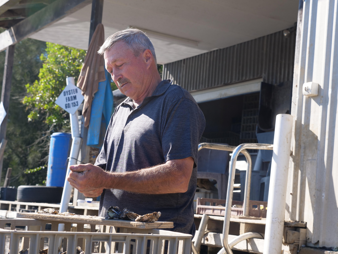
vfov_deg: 22.3
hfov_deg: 29.4
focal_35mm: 66
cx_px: 169
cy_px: 127
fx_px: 644
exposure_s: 1/400
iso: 200
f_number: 5
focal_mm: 33
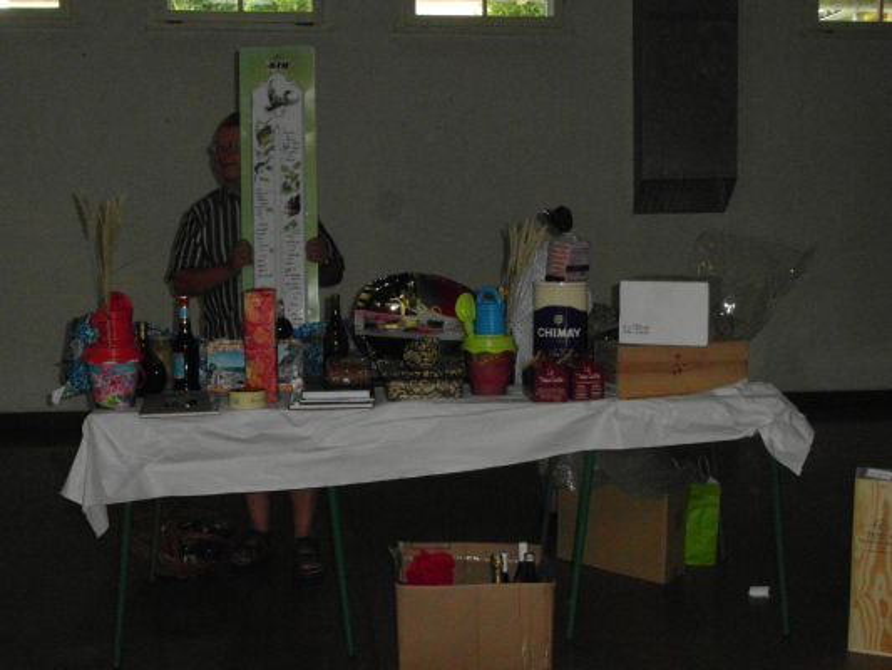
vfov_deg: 35.1
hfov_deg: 45.8
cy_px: 335
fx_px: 1057
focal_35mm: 41
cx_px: 446
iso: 640
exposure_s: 1/45
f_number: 7.3
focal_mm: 6.8
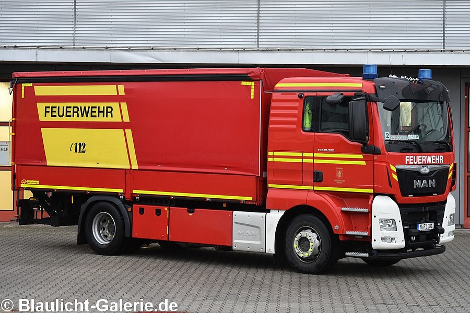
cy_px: 156
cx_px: 235
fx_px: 1110
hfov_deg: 23.9
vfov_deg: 16.1
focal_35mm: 85
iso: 720
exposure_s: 1/60
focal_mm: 85
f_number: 4.5
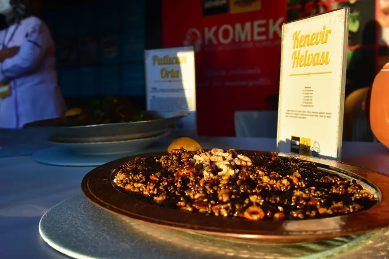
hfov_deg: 46.4
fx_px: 454
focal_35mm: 42
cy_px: 130
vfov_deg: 31.9
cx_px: 194
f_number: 6.3
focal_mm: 28
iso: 1600
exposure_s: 1/1600
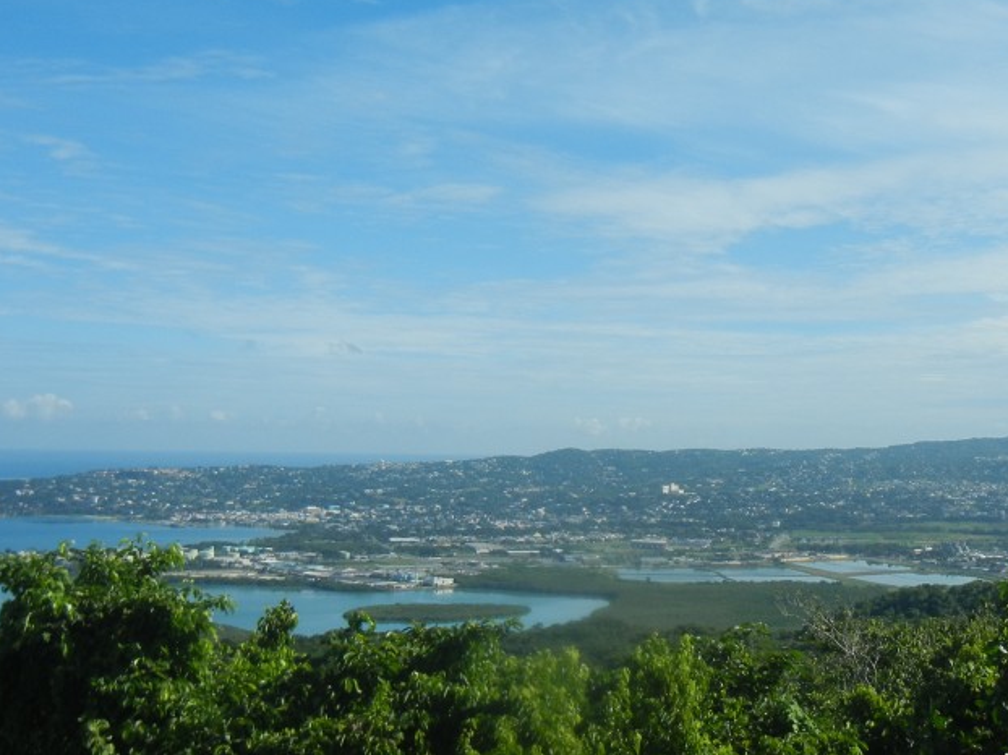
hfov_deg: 33.6
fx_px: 1630
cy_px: 420
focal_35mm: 56
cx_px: 765
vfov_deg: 26.1
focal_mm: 6.2
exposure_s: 1/501
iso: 160
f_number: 7.2
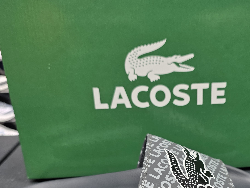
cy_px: 168
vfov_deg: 32.7
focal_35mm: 42
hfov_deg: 44.2
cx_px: 163
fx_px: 303
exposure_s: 1/100
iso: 250
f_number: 1.7
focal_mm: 6.3
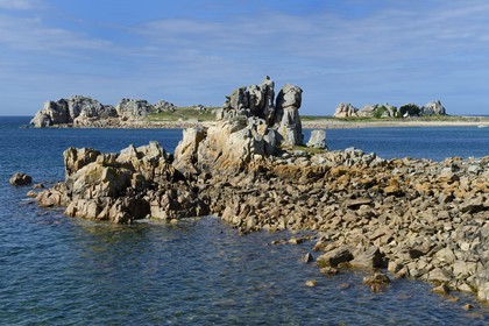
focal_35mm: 62
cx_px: 244
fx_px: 842
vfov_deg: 21.9
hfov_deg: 32.4
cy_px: 163
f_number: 13
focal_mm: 62
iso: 200
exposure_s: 1/250
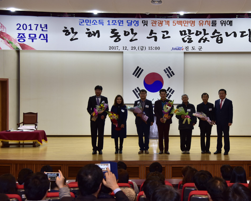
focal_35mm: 57
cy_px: 97
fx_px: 423
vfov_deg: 26.7
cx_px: 158
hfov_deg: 32.8
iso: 800
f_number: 4.5
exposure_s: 1/80
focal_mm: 48
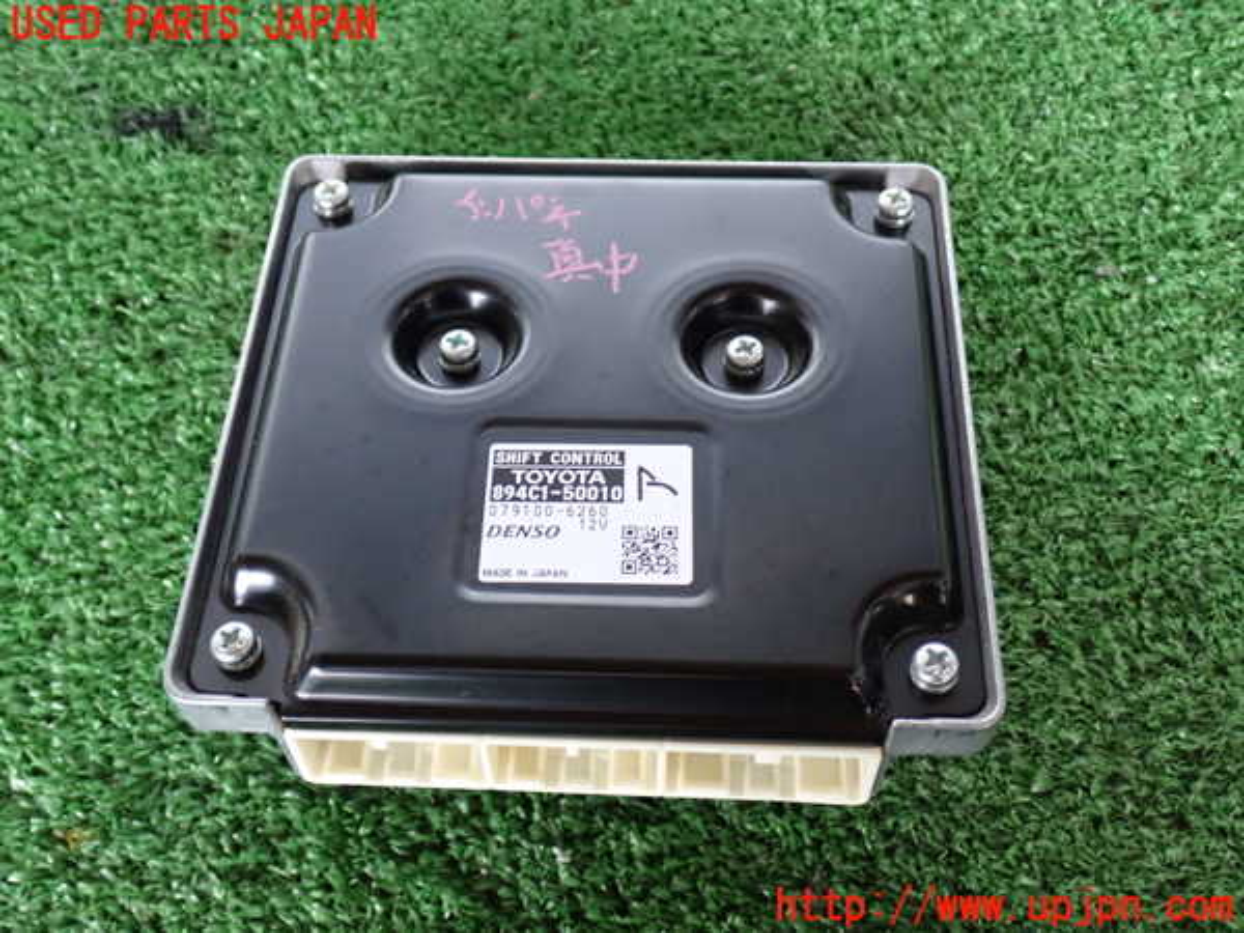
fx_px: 1473
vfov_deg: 35.1
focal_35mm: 41
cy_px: 466
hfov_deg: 45.8
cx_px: 622
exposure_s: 1/20
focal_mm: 7.31
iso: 800
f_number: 2.8
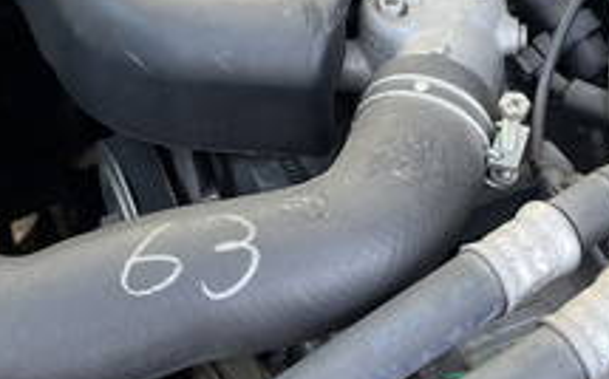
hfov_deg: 24.9
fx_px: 1360
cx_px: 465
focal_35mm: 82
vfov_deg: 15.7
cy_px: 51
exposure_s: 1/121
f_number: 1.6
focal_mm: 5.1
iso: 125
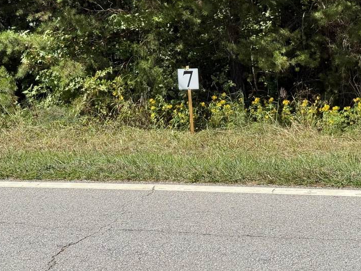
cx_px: 196
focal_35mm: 86
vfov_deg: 17.0
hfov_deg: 22.7
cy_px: 41
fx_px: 897
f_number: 1.78
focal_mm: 6.76
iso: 80
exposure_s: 1/1715
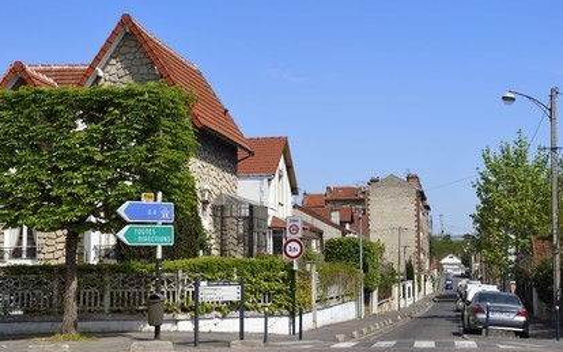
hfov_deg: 33.0
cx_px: 280
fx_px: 952
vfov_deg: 21.0
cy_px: 185
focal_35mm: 62
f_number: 11
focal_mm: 60
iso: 200
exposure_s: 1/320
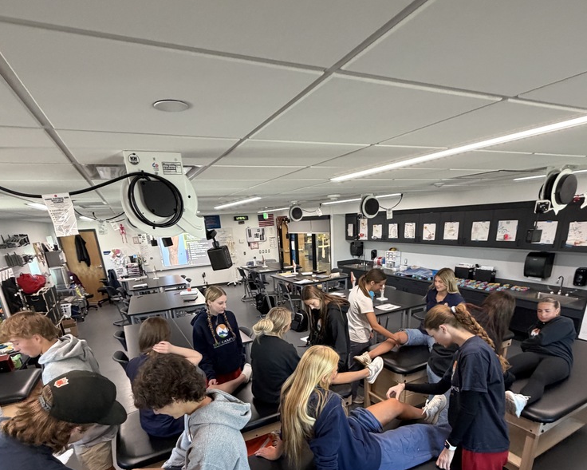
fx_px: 330
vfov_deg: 67.4
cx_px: 300
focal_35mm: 19
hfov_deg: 83.3
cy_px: 339
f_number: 2.2
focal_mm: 2.22
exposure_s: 1/60
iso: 500
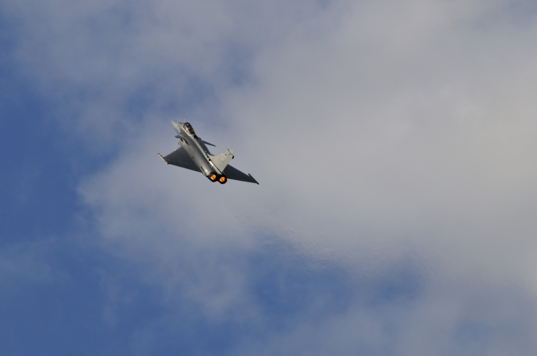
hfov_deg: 4.9
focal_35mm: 420
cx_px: 268
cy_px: 178
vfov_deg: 3.3
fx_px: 6257
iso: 200
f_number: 11
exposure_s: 1/500
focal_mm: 280
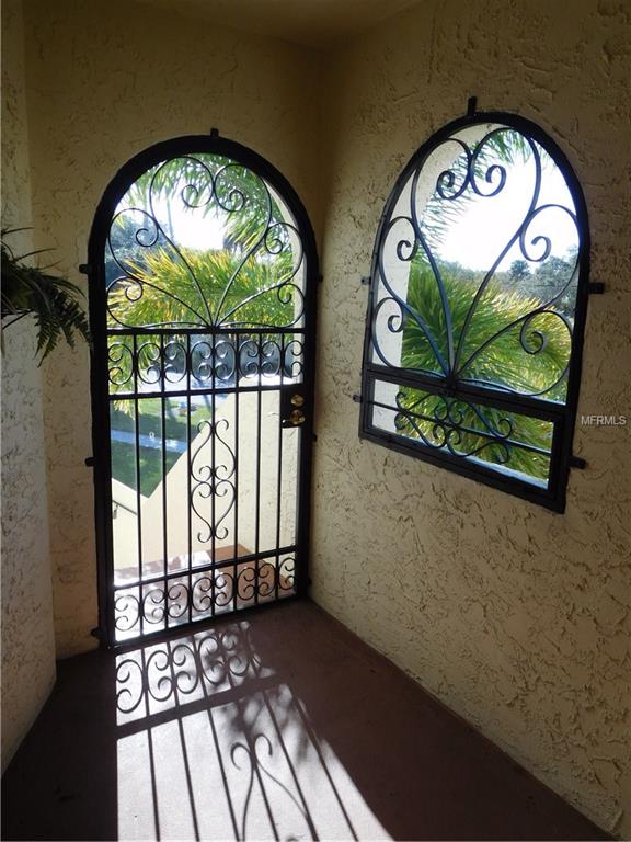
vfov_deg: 69.4
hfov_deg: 54.9
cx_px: 316
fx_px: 608
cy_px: 421
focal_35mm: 25
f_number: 3.4
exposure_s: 1/320
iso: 125
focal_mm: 4.5
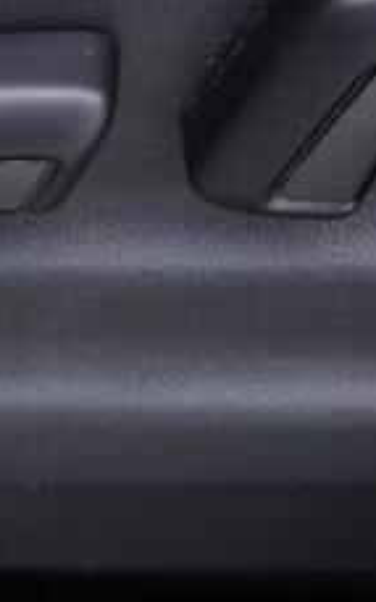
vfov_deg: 12.6
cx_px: -174
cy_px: 7
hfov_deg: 7.9
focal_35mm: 164
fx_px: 2691
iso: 200
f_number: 2.8
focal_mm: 24
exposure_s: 1/40
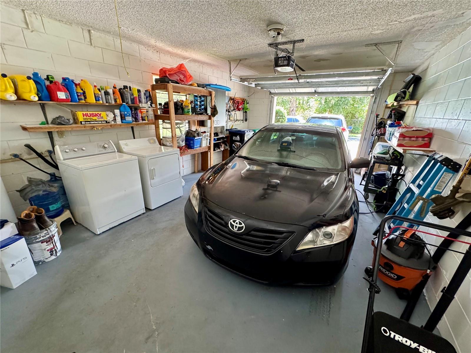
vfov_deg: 85.7
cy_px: 176
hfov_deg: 102.1
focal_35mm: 14
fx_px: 190
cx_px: 236
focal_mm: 2.22
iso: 320
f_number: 2.2
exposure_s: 1/76
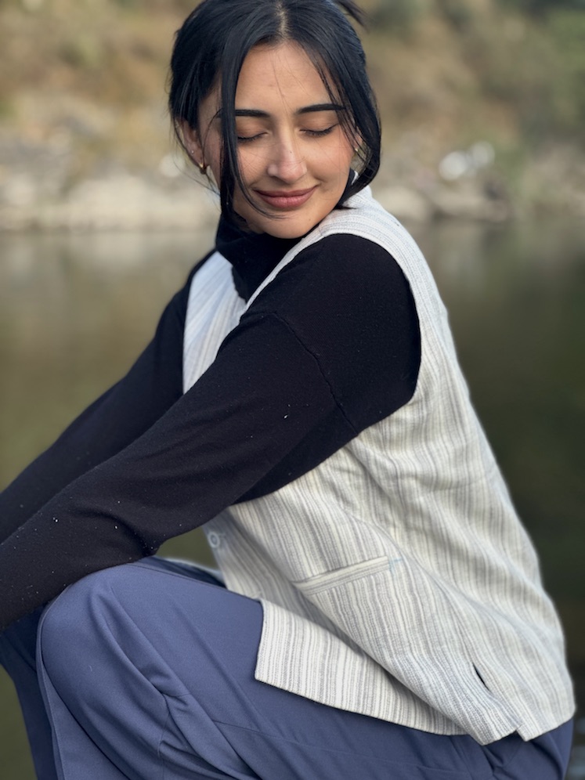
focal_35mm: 77
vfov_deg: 25.3
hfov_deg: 19.1
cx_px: 292
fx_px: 1735
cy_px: 390
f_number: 2.8
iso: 40
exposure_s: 1/99
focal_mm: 9
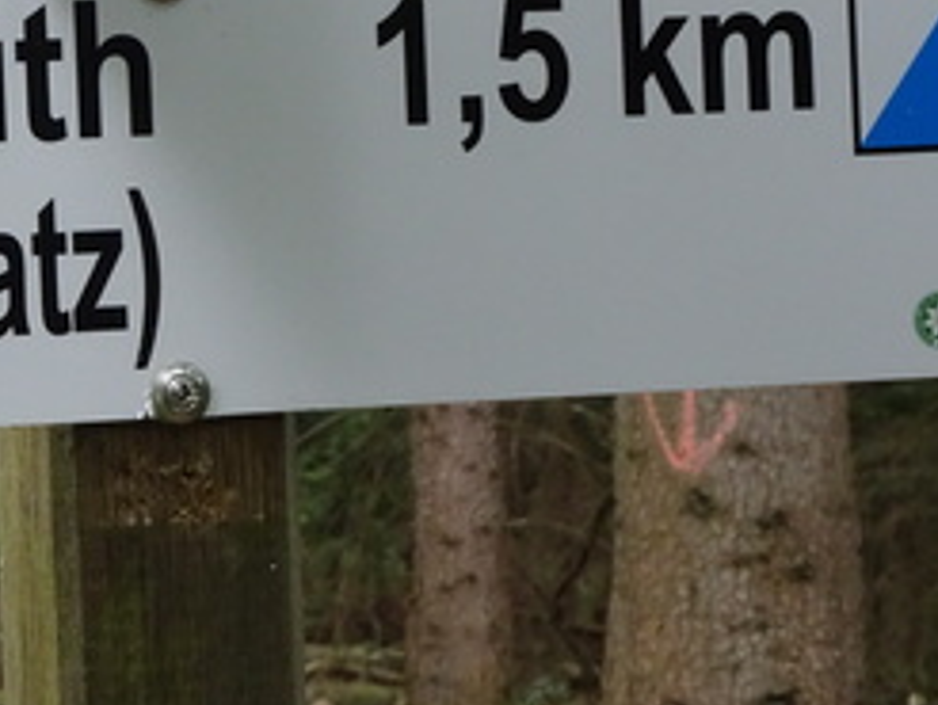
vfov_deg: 7.8
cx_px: 23
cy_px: 232
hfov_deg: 10.3
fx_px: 5154
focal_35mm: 190
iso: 320
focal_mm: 13.26
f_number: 5
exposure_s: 1/80
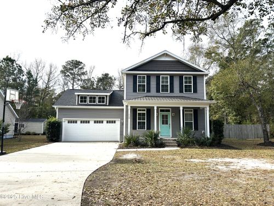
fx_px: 206
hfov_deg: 67.3
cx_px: 137
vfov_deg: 53.1
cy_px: 103
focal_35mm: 26
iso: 50
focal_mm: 5.7
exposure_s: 1/2571
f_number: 1.5
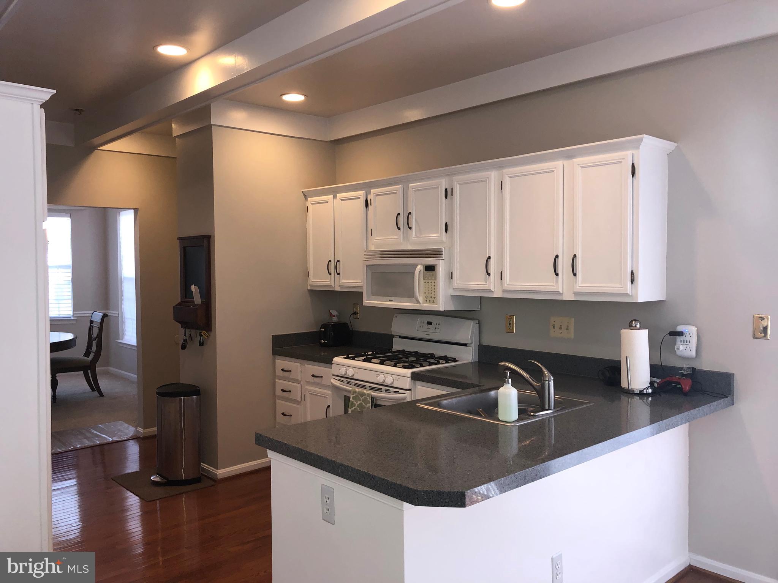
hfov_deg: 63.4
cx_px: 389
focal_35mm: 28
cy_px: 292
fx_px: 629
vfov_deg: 49.7
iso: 80
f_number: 1.8
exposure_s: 1/90
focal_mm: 3.99
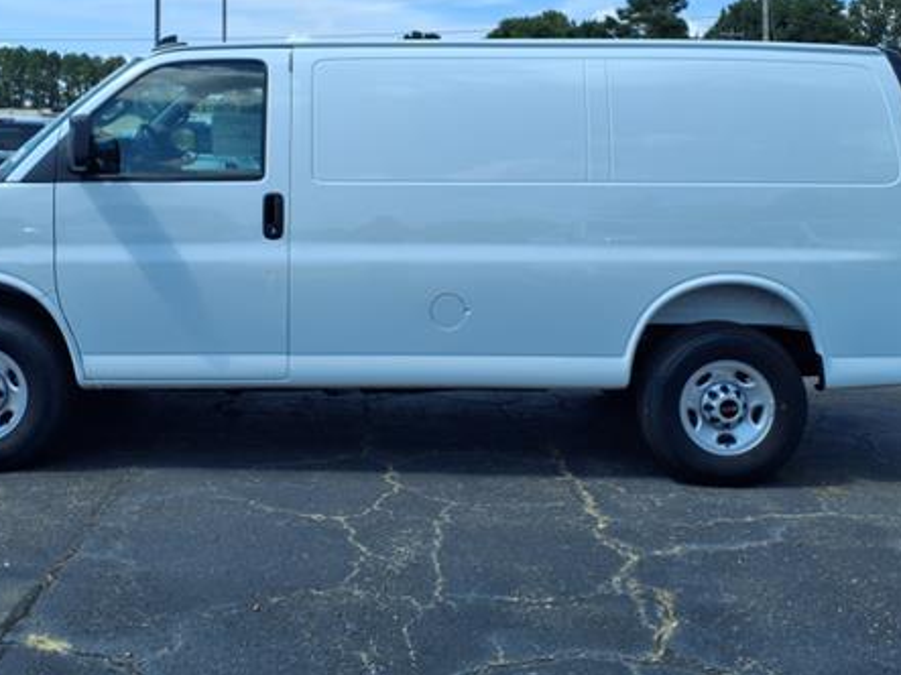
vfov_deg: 36.2
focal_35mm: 39
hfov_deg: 47.8
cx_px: 393
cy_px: 189
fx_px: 1015
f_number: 1.9
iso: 40
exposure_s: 1/2000
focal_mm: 3.58
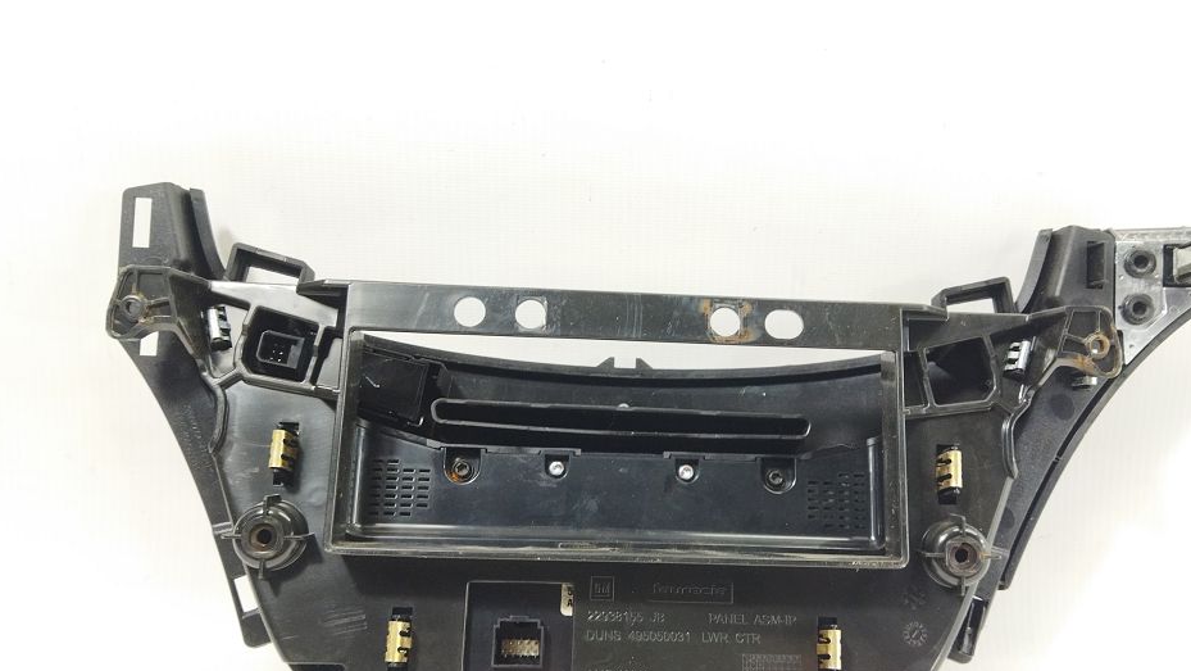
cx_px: 673
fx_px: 1200
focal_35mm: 38
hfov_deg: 52.6
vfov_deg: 31.2
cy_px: 390
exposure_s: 1/50
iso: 138
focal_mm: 4.71
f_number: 1.79
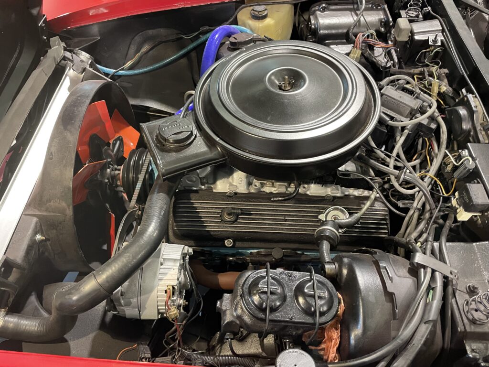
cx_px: 244
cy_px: 184
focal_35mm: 26
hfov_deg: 67.3
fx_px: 367
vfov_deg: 53.1
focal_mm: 4.2
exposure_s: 1/50
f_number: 1.6
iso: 500
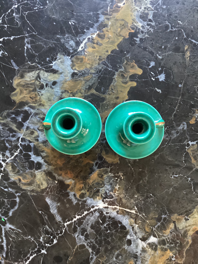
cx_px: 99
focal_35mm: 31
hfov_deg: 45.4
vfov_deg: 58.4
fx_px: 236
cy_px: 132
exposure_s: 1/30
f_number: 2.4
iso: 640
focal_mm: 3.3
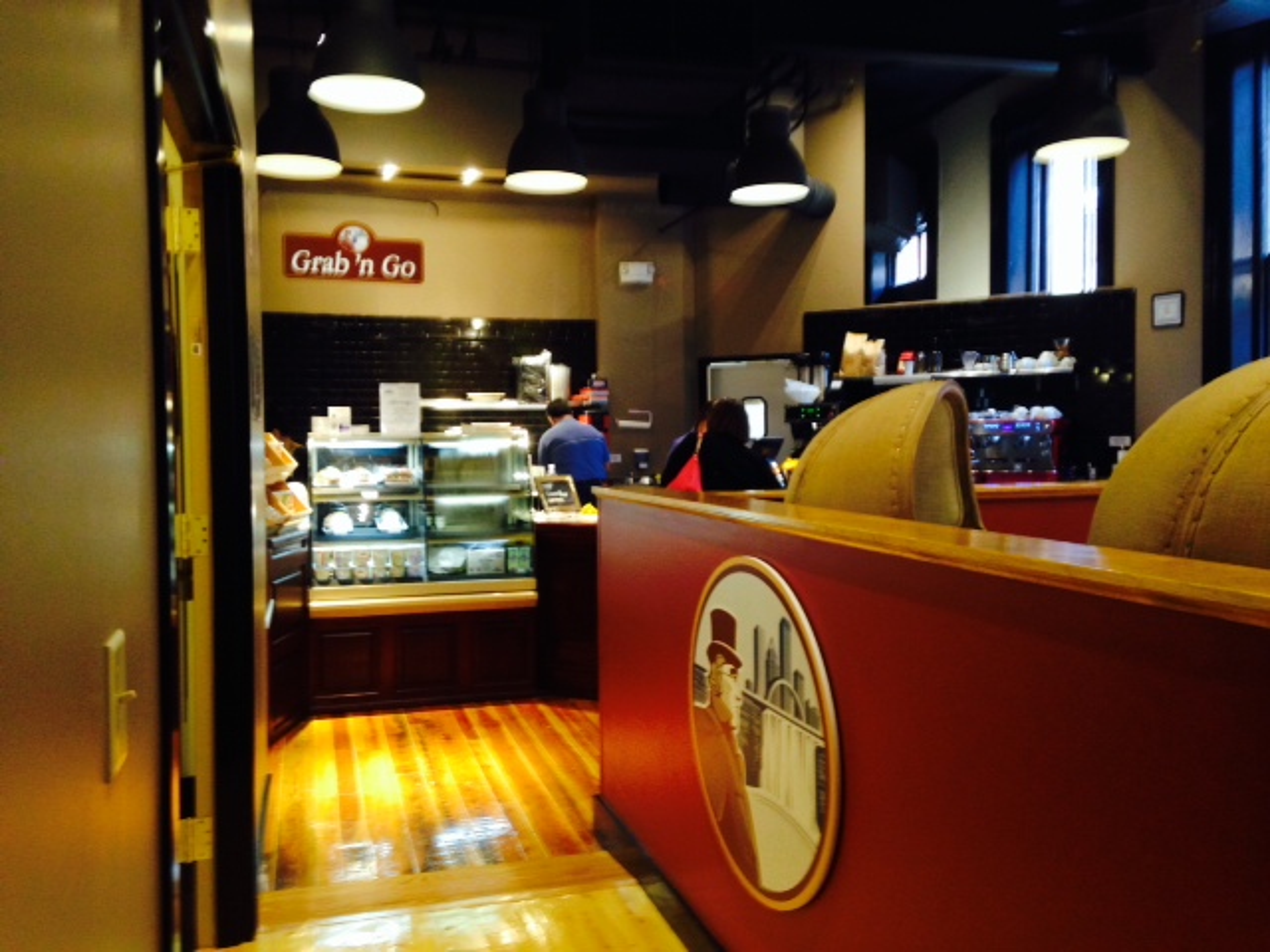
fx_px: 1211
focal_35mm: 33
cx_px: 635
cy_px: 476
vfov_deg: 42.9
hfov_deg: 55.4
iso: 200
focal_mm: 4.12
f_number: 2.4
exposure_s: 1/20
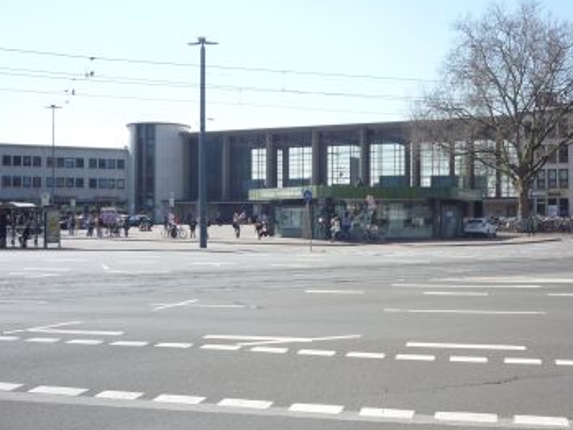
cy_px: 210
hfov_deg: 42.5
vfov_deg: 32.9
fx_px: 729
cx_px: 364
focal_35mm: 44
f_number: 4
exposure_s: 1/400
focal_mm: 5.2
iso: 100
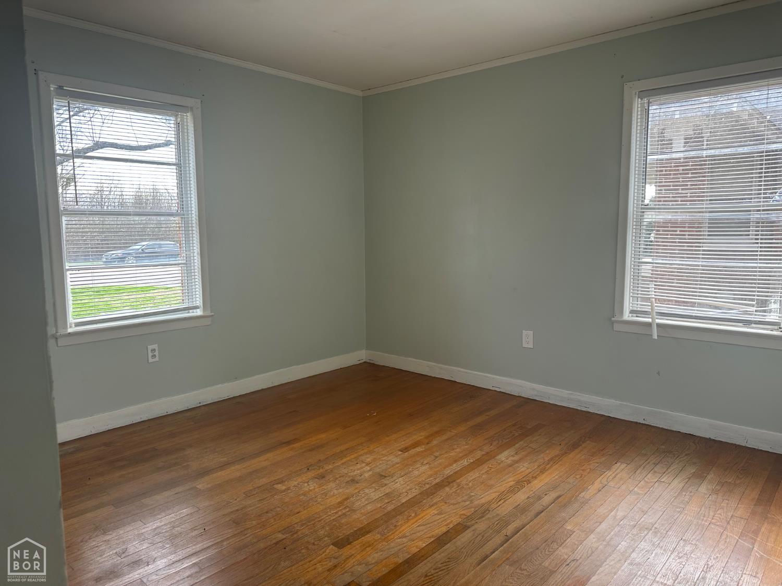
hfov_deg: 71.6
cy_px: 293
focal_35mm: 24
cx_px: 391
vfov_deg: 56.8
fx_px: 542
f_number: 1.78
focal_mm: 6.86
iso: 100
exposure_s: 1/121
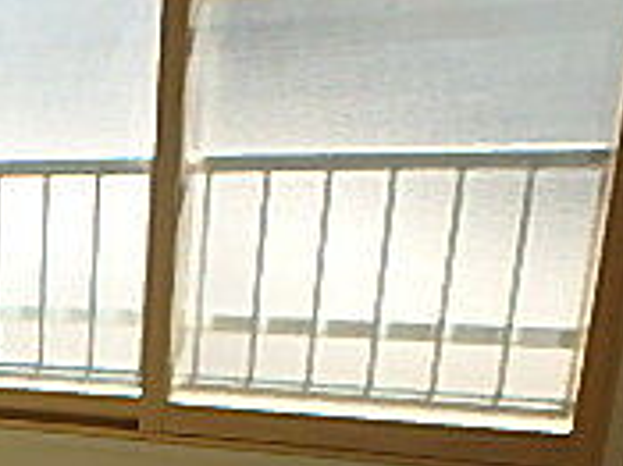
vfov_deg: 17.4
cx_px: -356
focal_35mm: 77
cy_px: 679
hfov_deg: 20.8
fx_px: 1385
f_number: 3.5
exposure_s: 1/250
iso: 125
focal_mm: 3.7
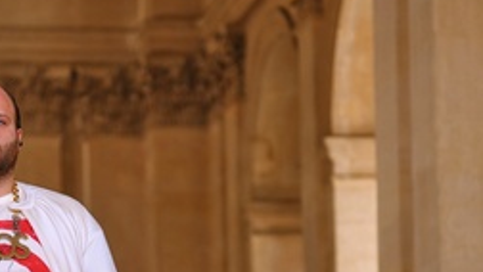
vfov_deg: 6.7
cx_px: 140
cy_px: 298
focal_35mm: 181
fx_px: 2319
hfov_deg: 11.9
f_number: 2.8
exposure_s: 1/640
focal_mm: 85
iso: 400
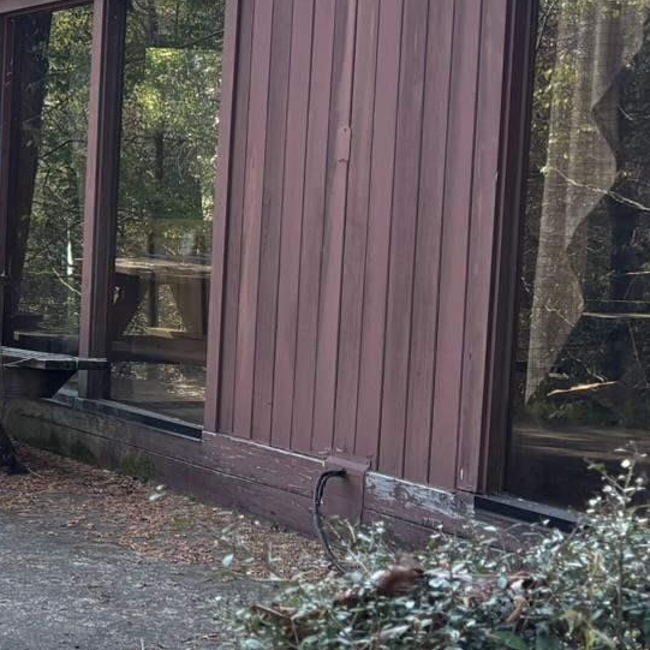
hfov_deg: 18.2
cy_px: 360
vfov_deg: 19.9
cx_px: -258
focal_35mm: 87
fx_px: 1848
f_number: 1.6
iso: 50
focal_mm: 5.96
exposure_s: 1/330
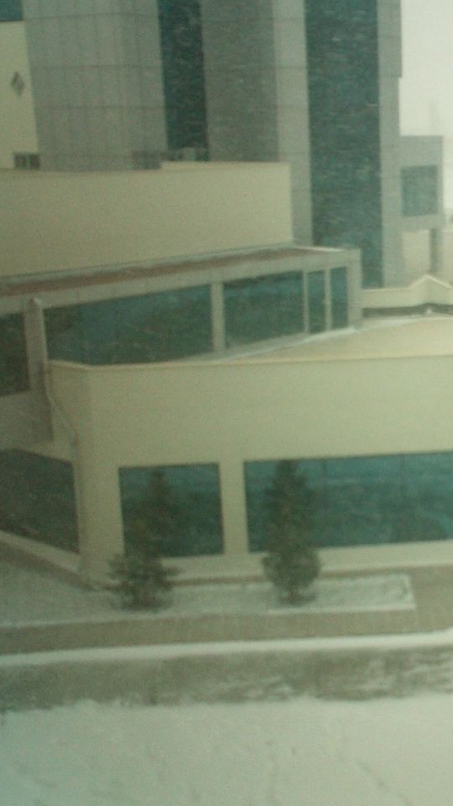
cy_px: 403
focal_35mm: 54
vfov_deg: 38.5
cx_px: 484
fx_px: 1154
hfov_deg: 21.2
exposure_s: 1/80
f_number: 3.5
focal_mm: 5.6
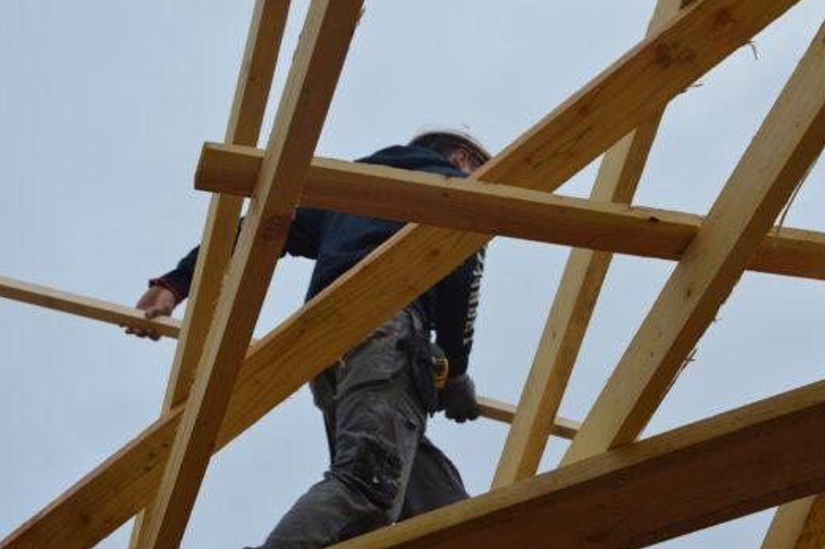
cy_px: 246
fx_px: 1604
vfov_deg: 19.4
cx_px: 475
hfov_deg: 28.8
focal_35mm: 70
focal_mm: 38
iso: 100
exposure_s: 1/250
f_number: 8
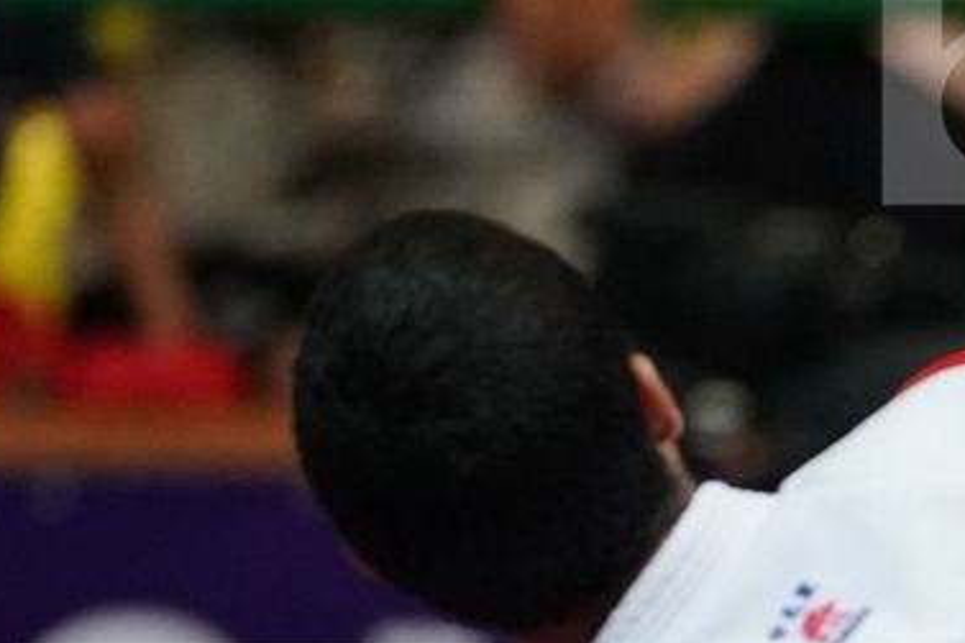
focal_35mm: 913
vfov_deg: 1.5
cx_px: 1121
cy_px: 879
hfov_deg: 2.3
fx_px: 24462
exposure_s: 1/1000
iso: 4000
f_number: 2.8
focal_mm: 191
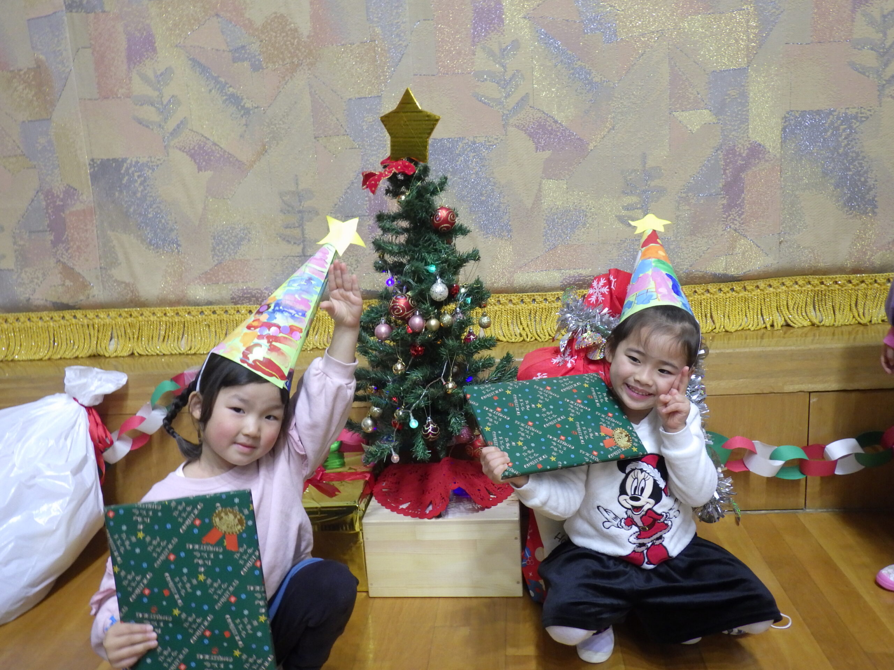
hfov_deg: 63.4
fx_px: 723
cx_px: 447
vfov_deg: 49.7
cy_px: 335
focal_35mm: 28
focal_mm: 5
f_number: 3.5
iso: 320
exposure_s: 1/45
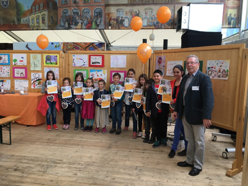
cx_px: 124
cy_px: 93
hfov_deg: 61.7
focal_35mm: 29
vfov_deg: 48.2
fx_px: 208
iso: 25
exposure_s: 1/50
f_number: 2.2
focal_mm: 4.15
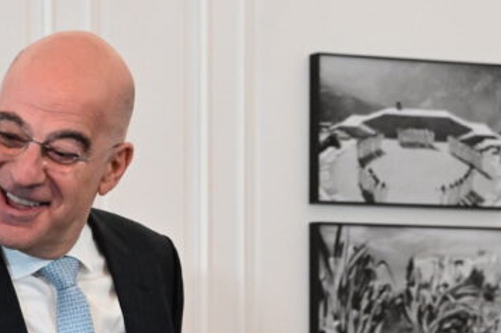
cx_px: -152
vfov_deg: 9.3
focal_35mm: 145
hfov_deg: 13.6
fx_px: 2017
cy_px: 429
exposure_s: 1/500
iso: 6400
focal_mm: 43
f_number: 5
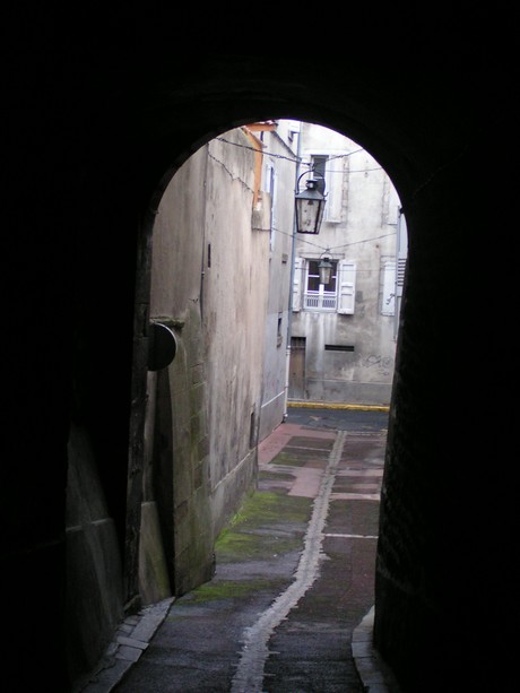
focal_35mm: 72
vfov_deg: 27.0
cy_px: 346
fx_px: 1442
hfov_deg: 20.4
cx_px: 260
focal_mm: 11
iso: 200
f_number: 3.2
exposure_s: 1/30
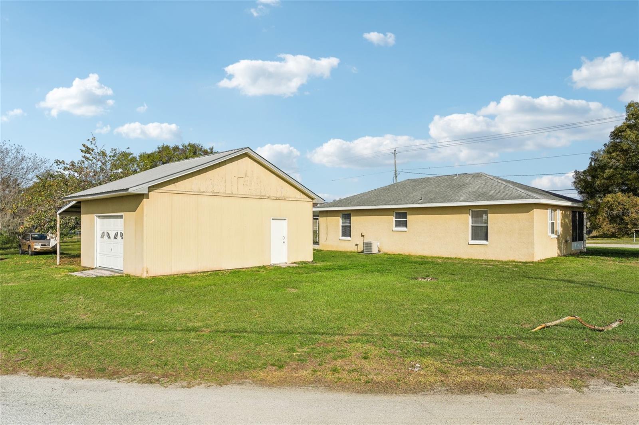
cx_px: 320
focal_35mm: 24
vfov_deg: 53.1
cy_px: 212
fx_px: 426
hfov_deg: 73.8
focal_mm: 24
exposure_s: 1/2500
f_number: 8
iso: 400
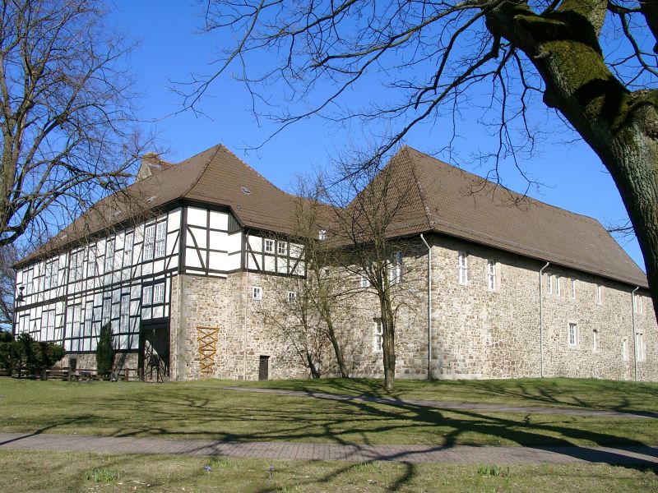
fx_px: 646
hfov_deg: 54.0
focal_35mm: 34
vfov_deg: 41.8
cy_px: 246
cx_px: 329
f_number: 4
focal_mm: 7.13
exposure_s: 1/846
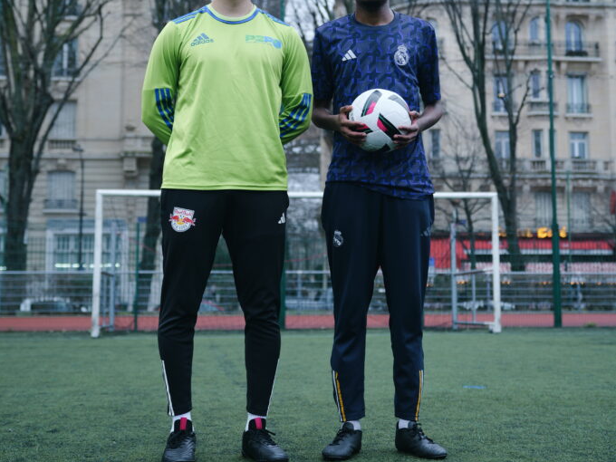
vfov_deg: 26.5
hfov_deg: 34.9
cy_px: 173
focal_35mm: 55
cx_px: 308
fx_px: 979
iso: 160
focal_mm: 38
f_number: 2.8
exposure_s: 1/60
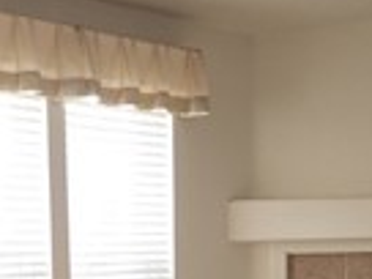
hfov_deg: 18.2
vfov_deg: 12.7
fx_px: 1161
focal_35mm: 108
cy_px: 462
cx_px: 172
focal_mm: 6.4
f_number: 1.8
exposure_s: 1/60
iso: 50
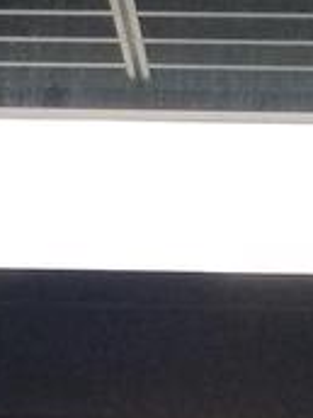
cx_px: -17
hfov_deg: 9.0
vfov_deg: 10.8
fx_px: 1965
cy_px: 894
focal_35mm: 163
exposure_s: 1/301
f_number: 1.7
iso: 50
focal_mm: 4.25
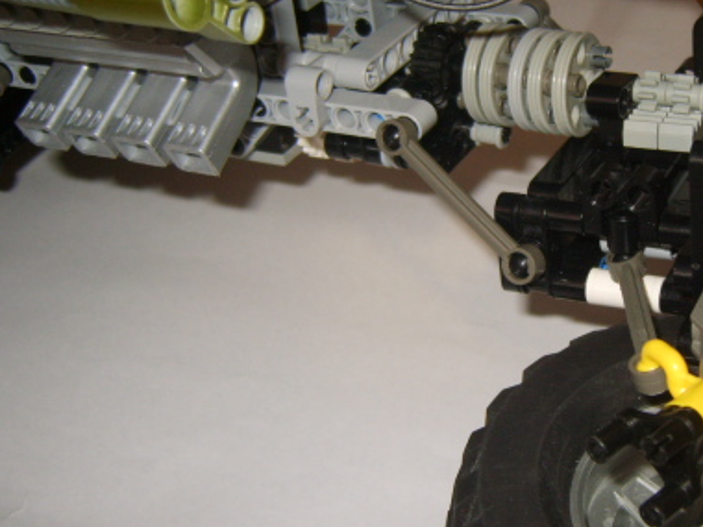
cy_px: 257
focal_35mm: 59
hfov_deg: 31.7
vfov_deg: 24.8
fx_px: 1198
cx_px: 574
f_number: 2.8
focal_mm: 7.4
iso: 100
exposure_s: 1/30
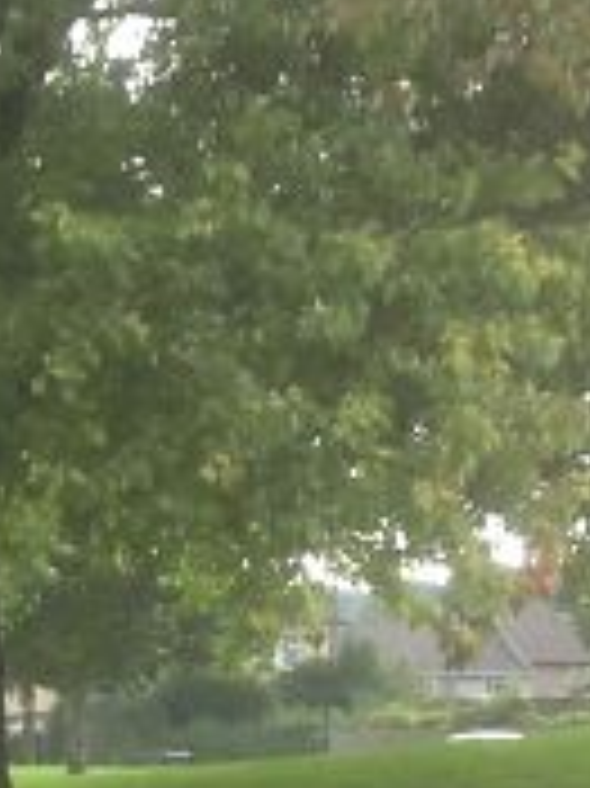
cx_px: -678
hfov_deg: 9.0
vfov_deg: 12.4
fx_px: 3458
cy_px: 1184
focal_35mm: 152
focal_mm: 4.12
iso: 50
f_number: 2.4
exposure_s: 1/242
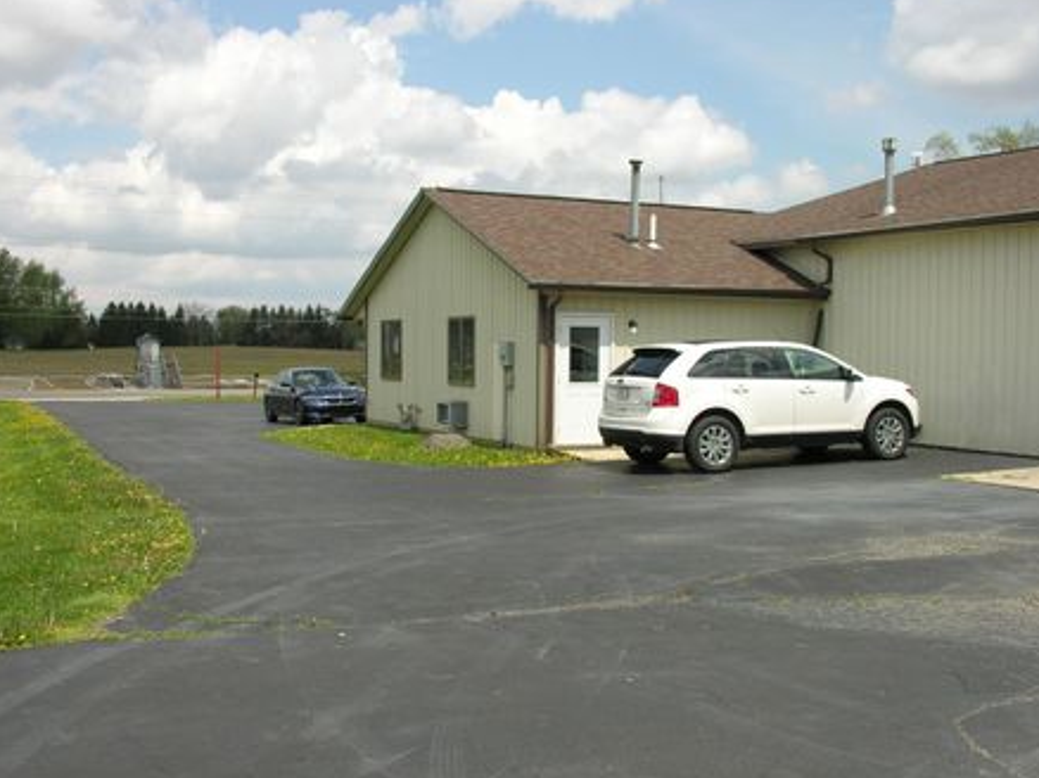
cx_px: 510
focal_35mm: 40
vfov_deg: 35.9
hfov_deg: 46.8
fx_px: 1200
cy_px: 412
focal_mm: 8.9
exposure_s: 1/1046
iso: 50
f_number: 2.8
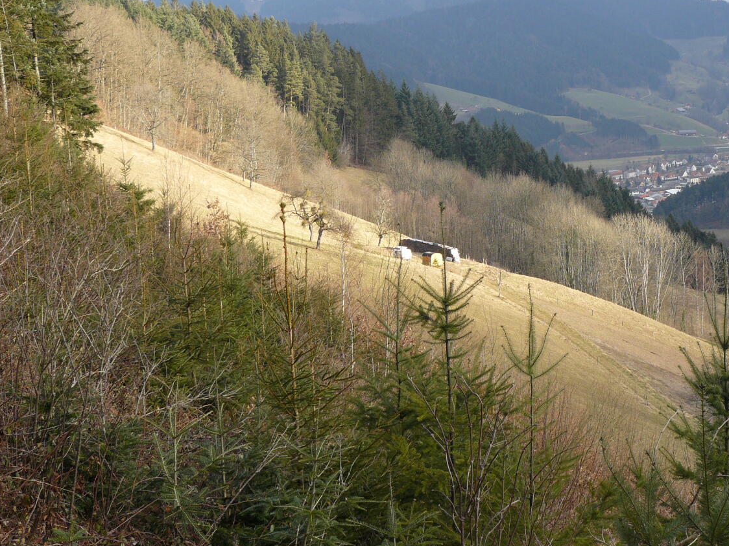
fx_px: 1537
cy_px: 199
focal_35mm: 73
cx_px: 442
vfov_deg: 20.1
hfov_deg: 26.6
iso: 100
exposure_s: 1/160
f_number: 4
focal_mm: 9.5
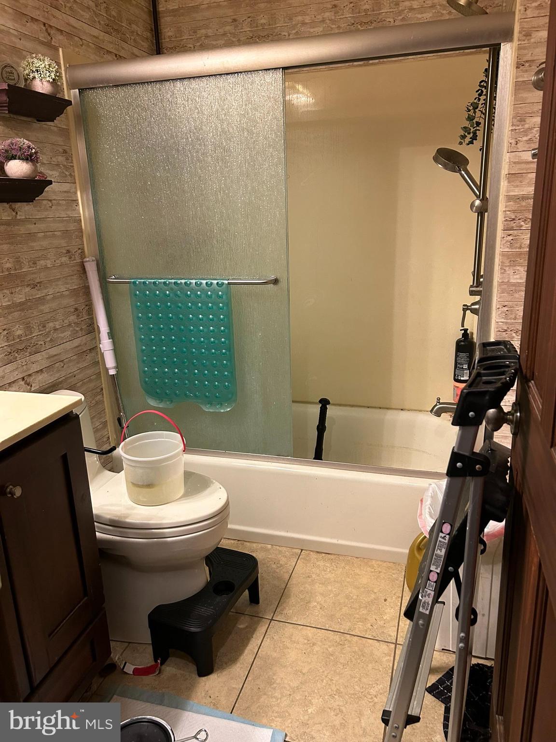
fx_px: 557
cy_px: 371
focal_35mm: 26
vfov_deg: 67.3
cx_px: 278
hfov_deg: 53.1
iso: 320
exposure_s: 1/60
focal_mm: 5.7
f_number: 1.5
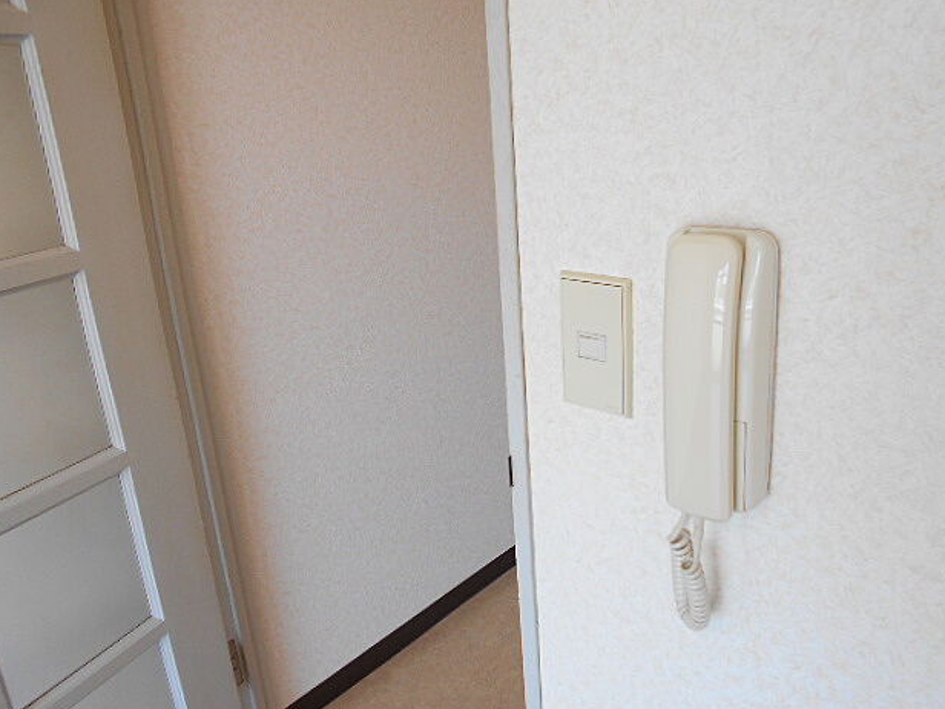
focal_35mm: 27
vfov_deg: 51.4
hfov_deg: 65.3
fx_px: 737
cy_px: 347
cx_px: 485
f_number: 3.2
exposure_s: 1/30
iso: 110
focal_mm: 4.6
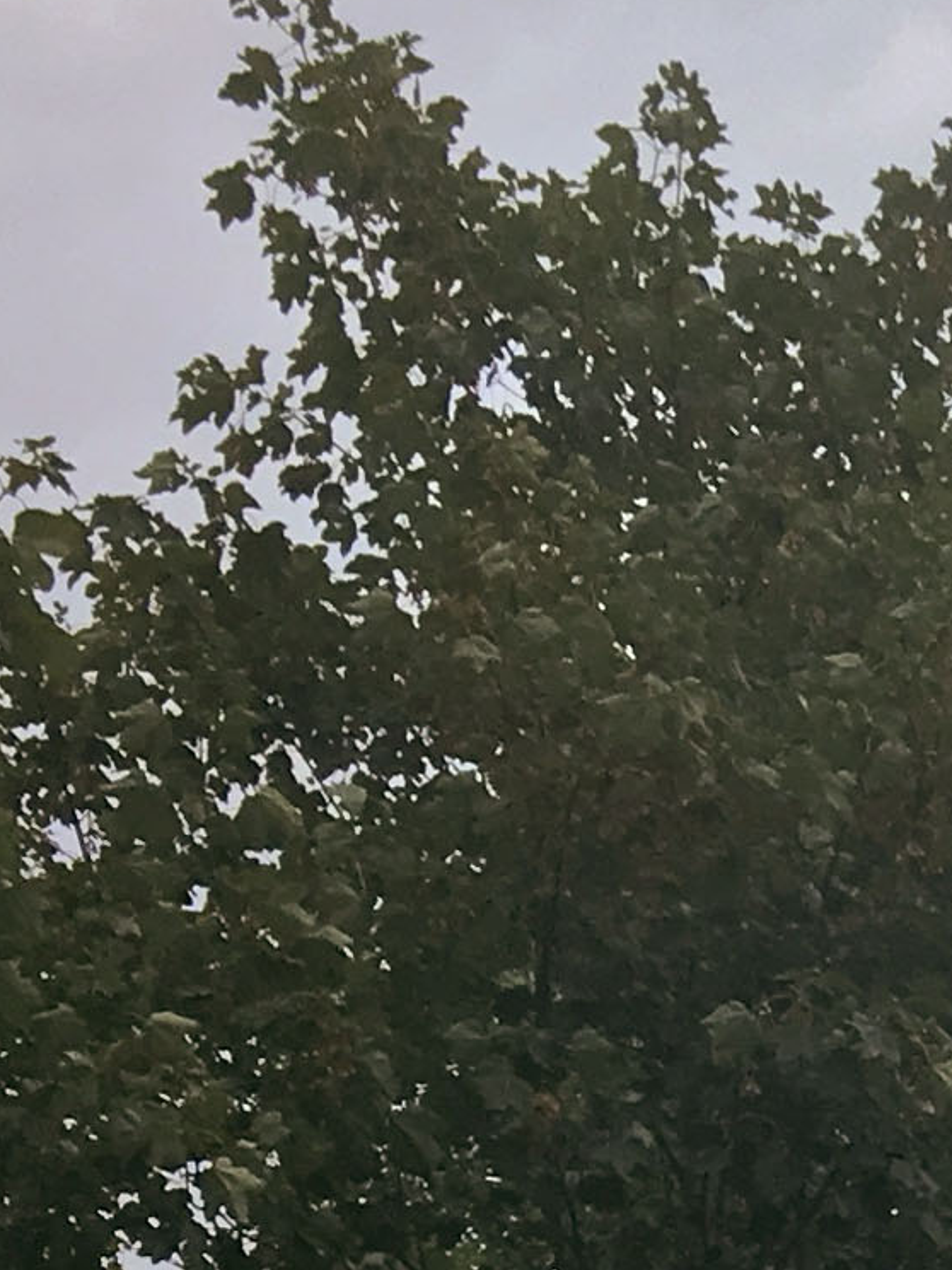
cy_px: 2979
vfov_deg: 10.9
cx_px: 2458
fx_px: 5720
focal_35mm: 156
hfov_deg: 8.5
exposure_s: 1/1374
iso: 25
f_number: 2.2
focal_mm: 4.15
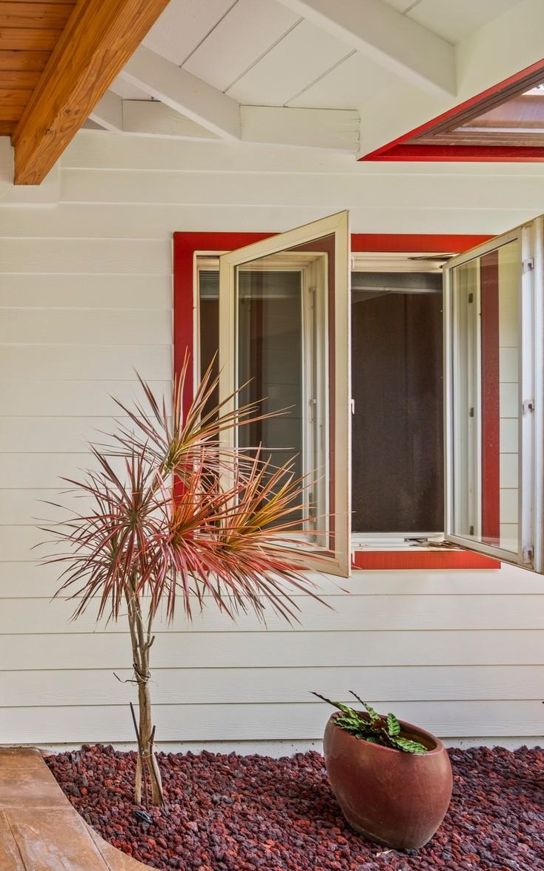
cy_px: 431
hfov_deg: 37.0
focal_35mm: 25
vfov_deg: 72.5
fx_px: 593
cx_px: -116
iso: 125
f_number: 8
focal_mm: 16
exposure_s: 1/30
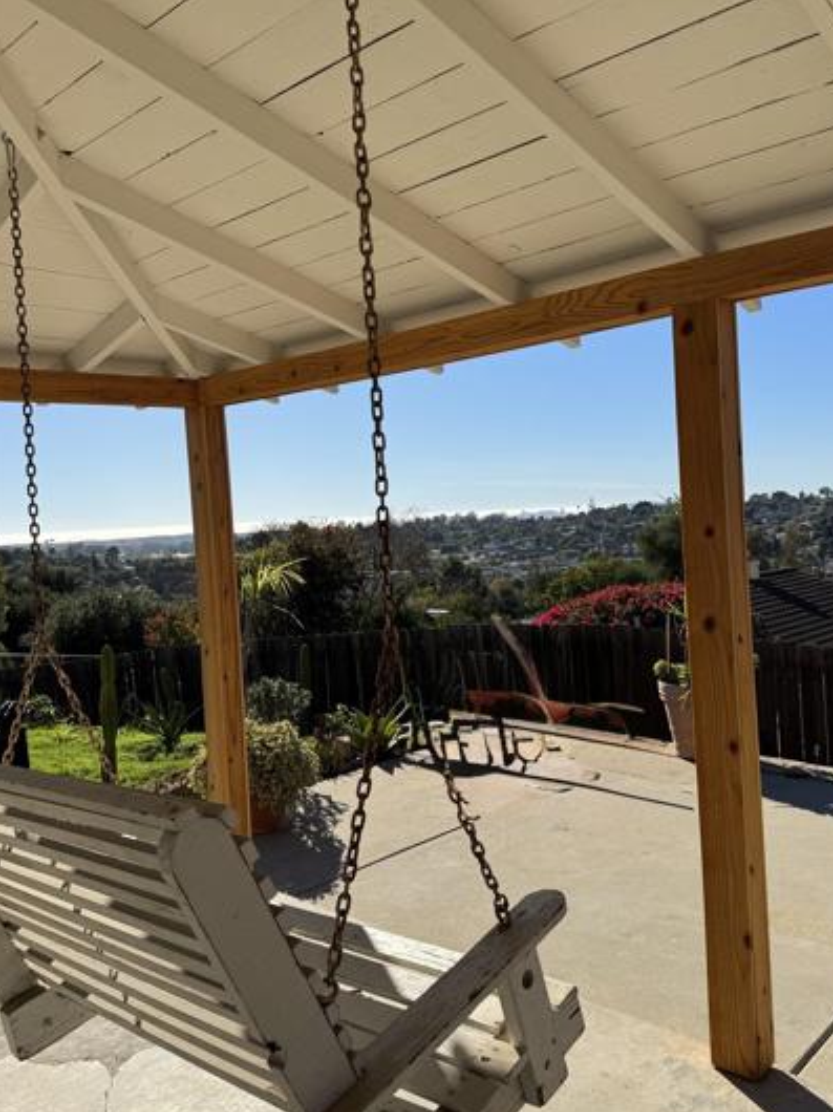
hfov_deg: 48.0
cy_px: 533
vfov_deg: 61.7
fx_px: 931
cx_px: 491
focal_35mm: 29
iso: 80
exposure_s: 1/7092
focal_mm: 6.76
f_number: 1.78
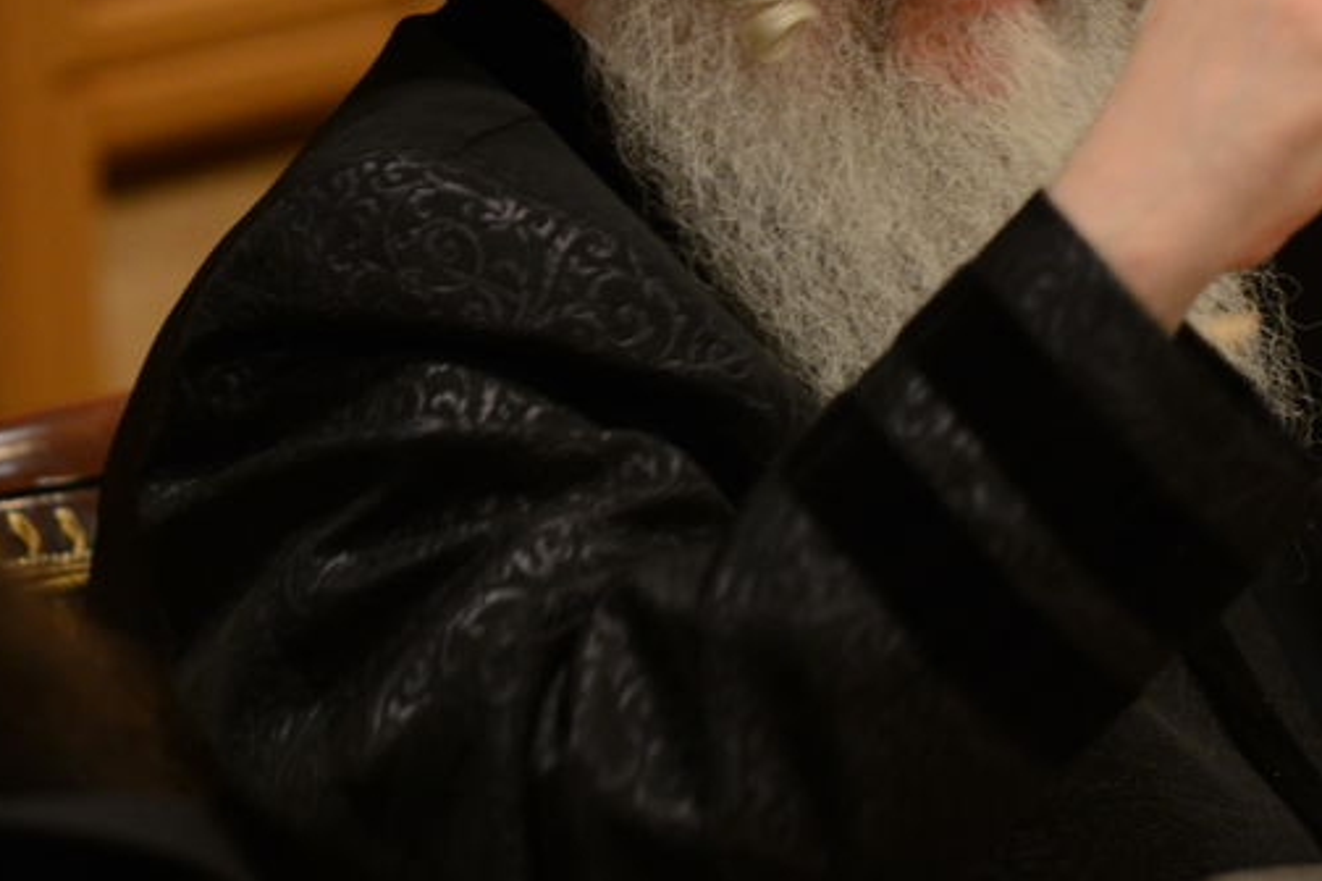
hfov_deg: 4.4
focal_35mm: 472
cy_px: 279
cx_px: 811
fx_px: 17332
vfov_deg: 2.9
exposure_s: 1/60
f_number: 2.8
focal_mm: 170
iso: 1250
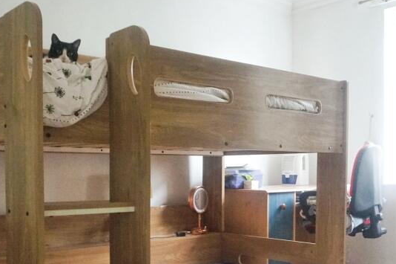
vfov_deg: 28.8
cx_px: 168
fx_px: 506
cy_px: 197
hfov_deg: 42.7
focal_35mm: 46
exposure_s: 1/160
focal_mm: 16
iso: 2500
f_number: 3.5
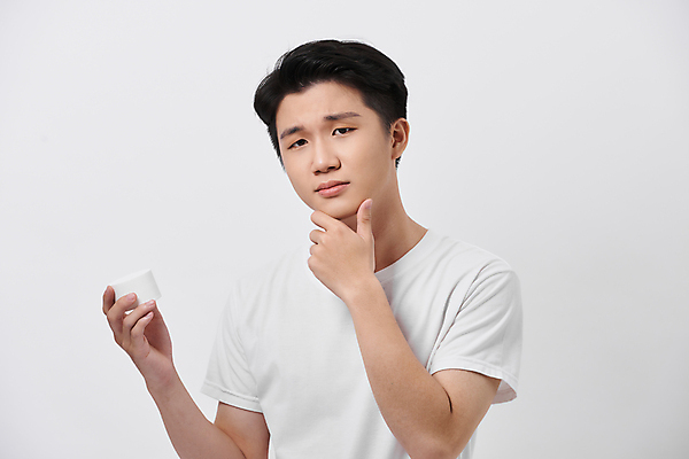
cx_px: 344
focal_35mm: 145
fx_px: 2775
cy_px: 230
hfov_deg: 14.2
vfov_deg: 9.5
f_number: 6.3
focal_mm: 145
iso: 200
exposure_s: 1/160
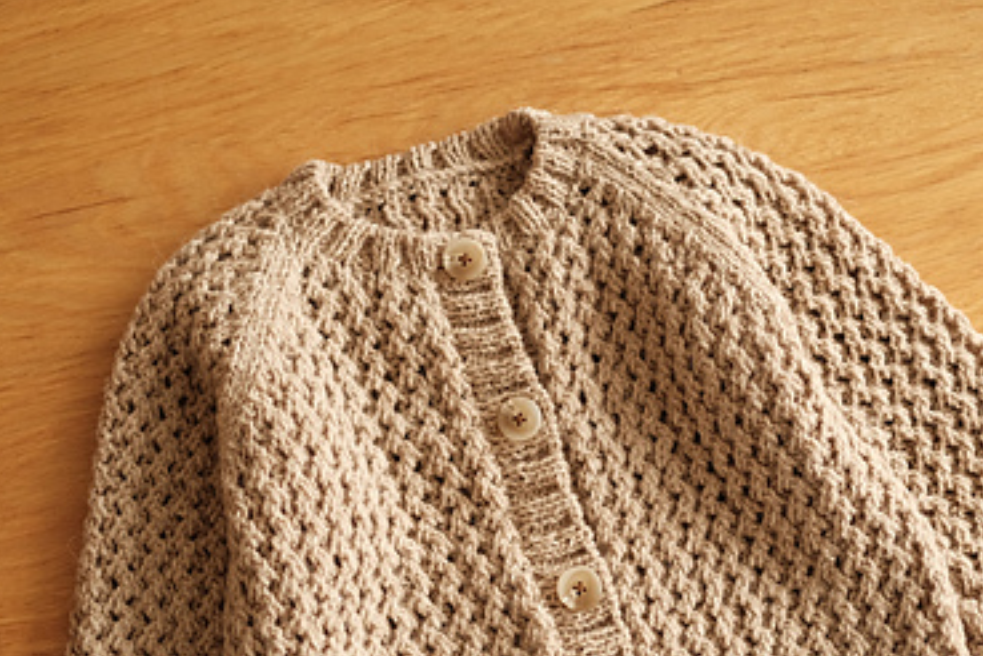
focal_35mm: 92
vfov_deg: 14.7
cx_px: 472
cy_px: 564
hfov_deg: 22.1
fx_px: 2512
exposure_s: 1/750
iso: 160
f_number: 1.4
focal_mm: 35
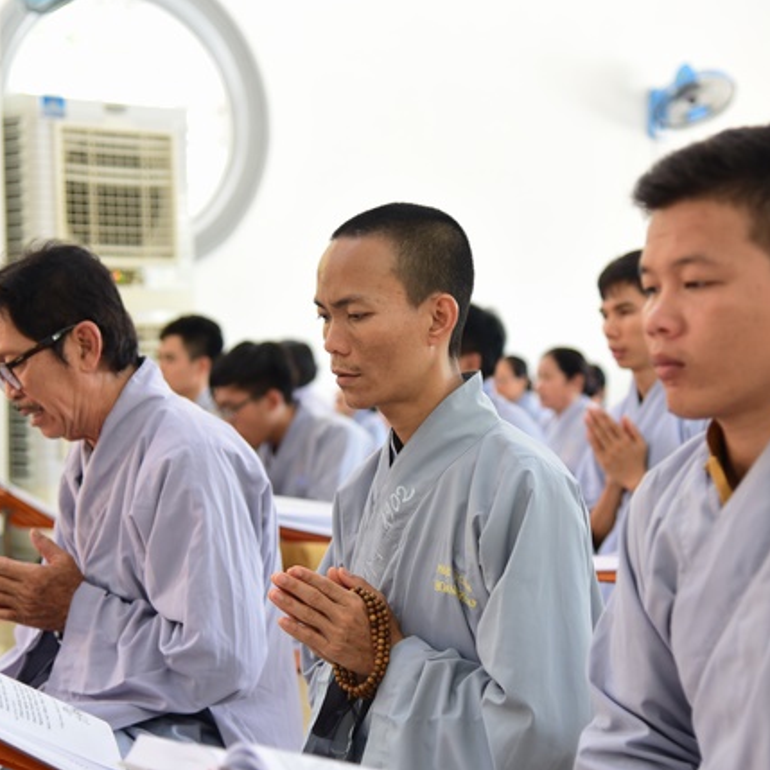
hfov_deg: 20.4
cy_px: 386
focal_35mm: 85
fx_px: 2139
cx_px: 370
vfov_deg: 20.4
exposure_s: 1/50
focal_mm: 66
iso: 800
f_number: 4
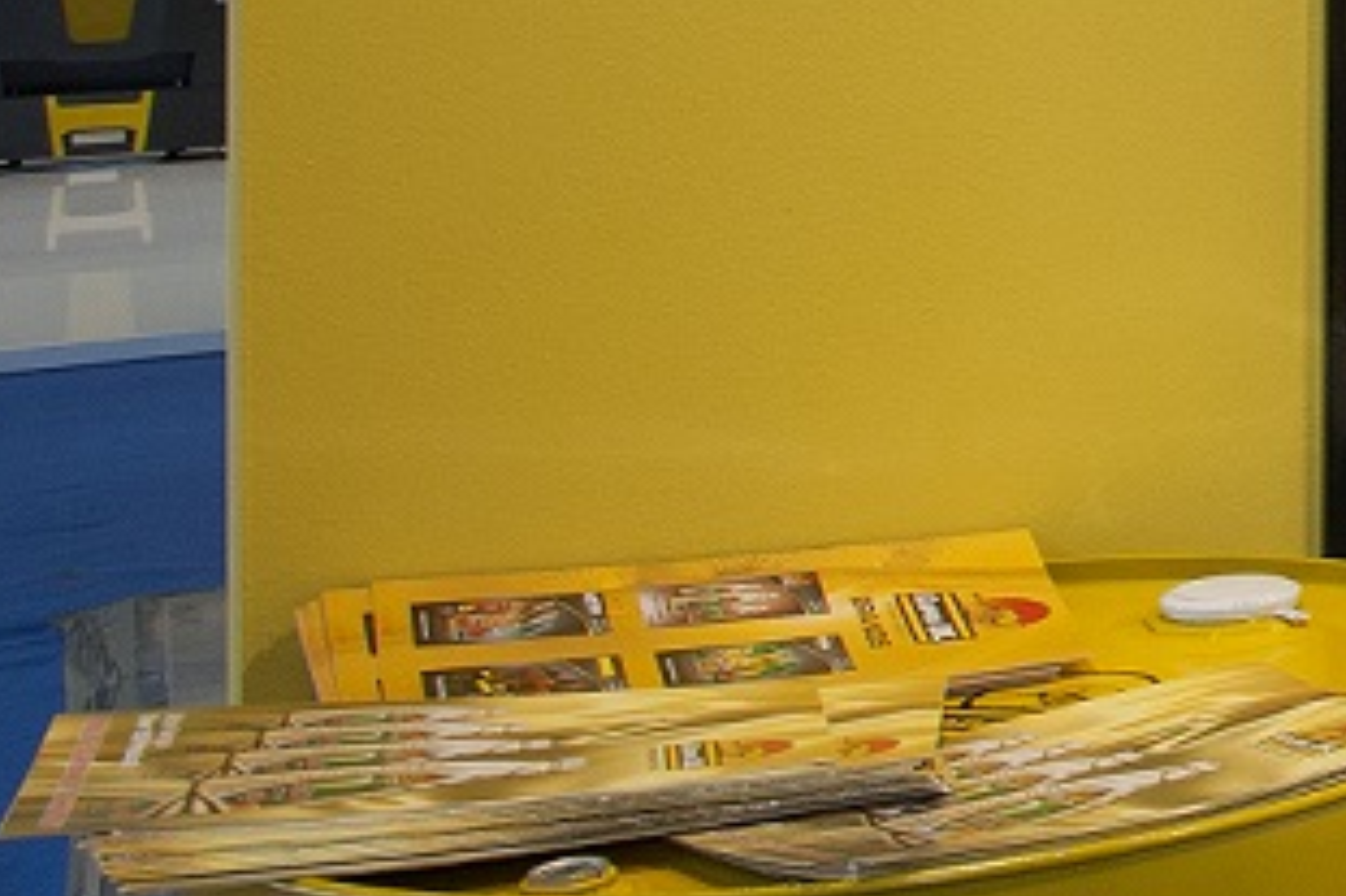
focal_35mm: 91
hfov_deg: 15.7
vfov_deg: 14.1
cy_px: -403
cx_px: 2956
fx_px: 3400
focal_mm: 19
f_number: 8
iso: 400
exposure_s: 1/60
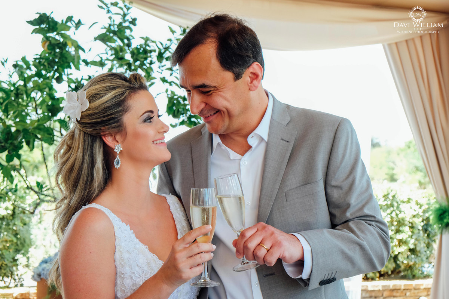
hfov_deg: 41.9
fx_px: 586
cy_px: 150
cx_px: 224
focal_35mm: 47
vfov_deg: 28.6
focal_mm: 31.5
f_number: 5
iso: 500
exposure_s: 1/160
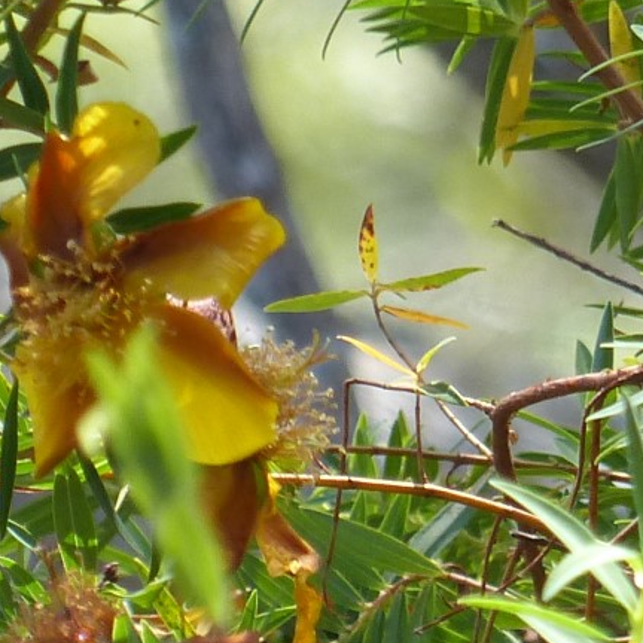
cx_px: -125
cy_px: 714
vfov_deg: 1.1
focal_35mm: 1548
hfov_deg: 1.1
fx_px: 32532
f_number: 4
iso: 200
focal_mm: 85.8
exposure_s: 1/400
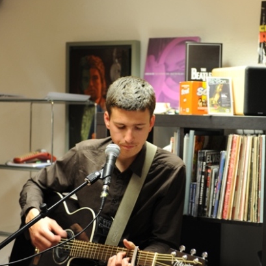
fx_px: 696
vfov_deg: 21.7
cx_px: 169
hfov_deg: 21.6
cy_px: 132
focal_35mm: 80
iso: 1000
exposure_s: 1/25
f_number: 2.8
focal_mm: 62
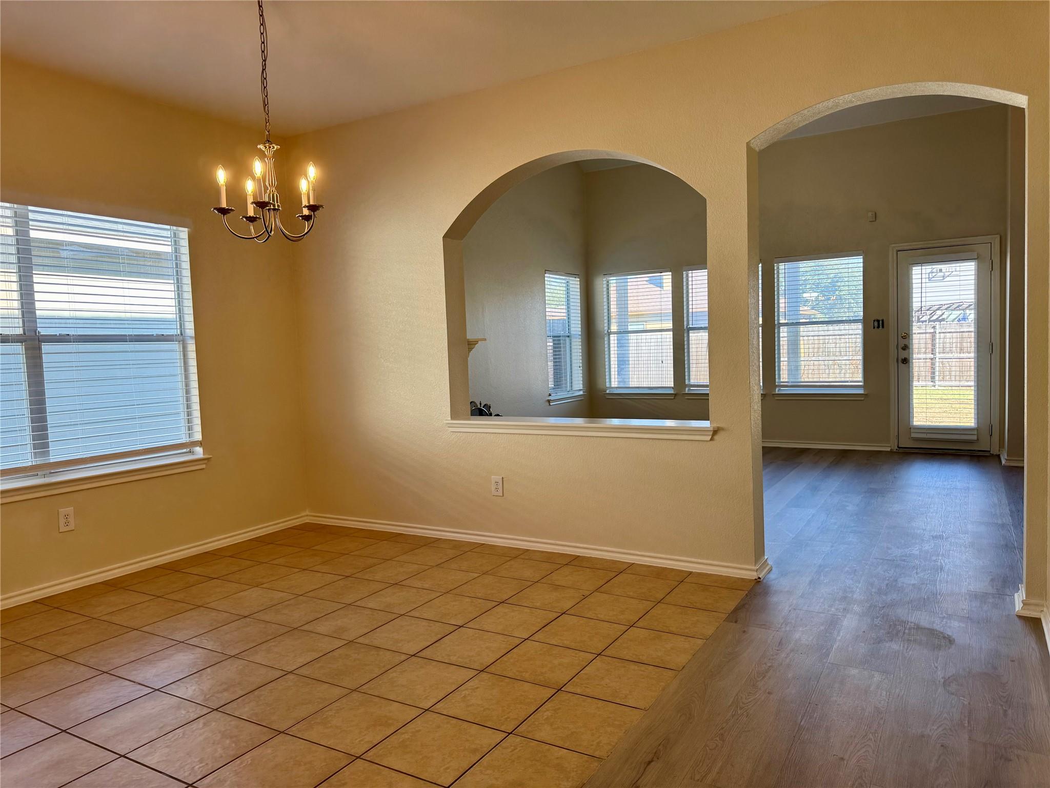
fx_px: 728
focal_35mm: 24
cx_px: 525
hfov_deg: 71.6
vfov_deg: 56.8
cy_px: 394
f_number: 1.78
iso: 80
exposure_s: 1/170
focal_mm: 6.76
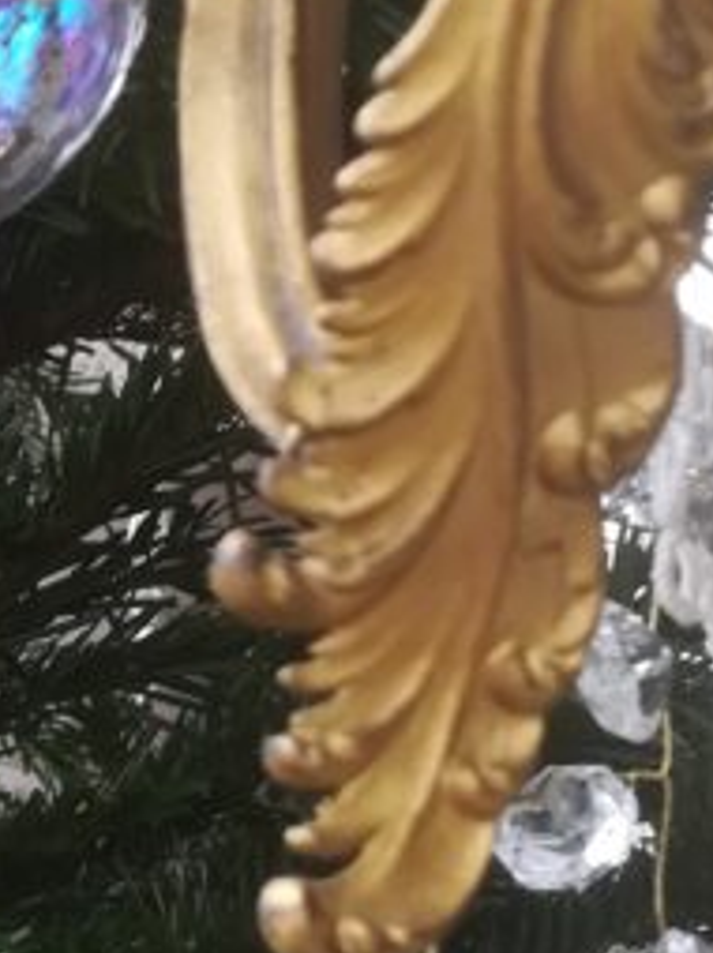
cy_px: 672
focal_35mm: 105
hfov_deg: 13.6
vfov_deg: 18.7
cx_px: -169
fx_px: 2888
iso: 100
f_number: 2.2
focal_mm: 3.83
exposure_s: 1/33.3
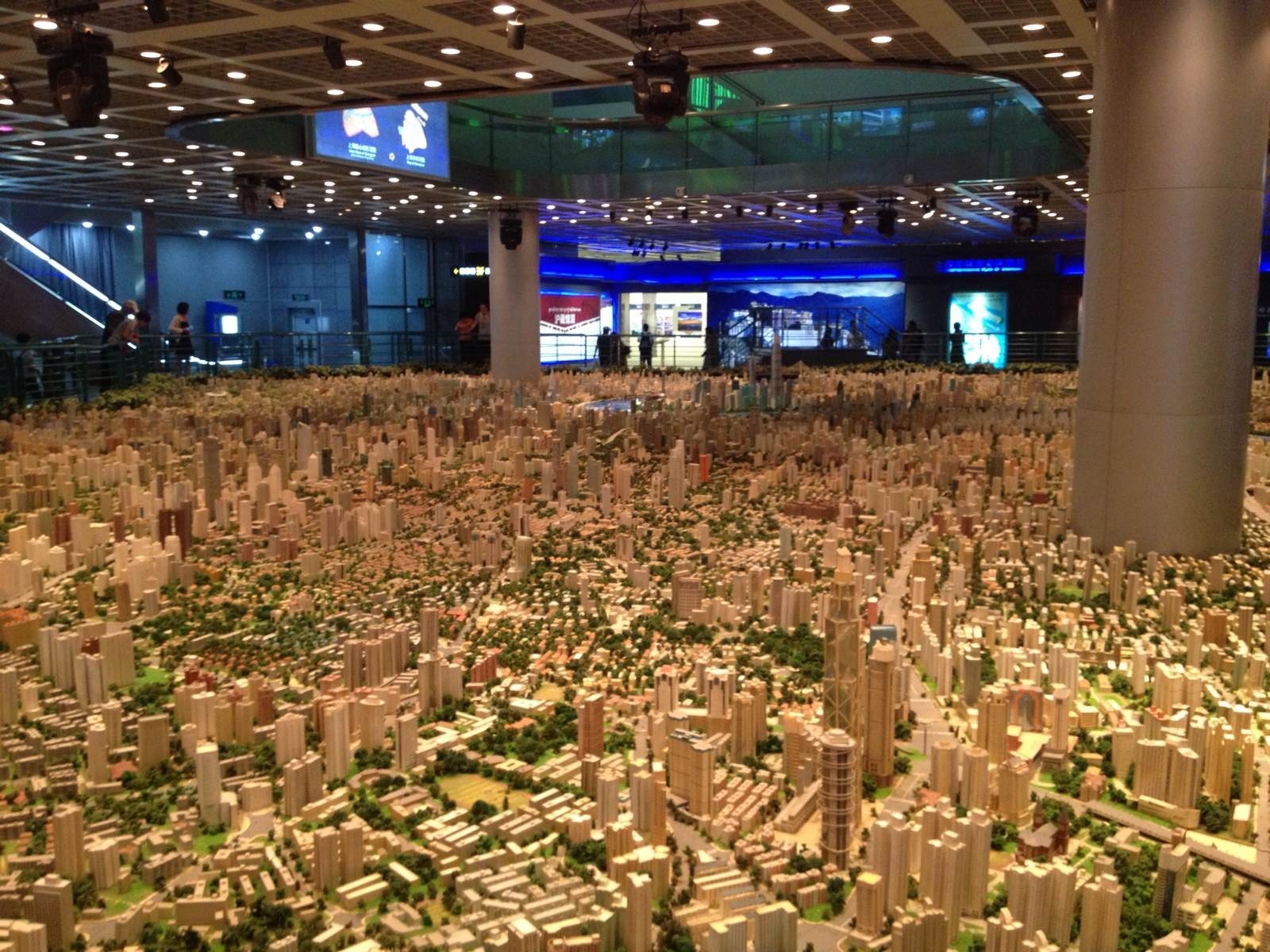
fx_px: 1284
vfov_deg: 40.7
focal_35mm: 35
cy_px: 476
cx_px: 635
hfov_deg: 52.6
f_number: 2.4
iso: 200
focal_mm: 4.28
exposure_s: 1/20
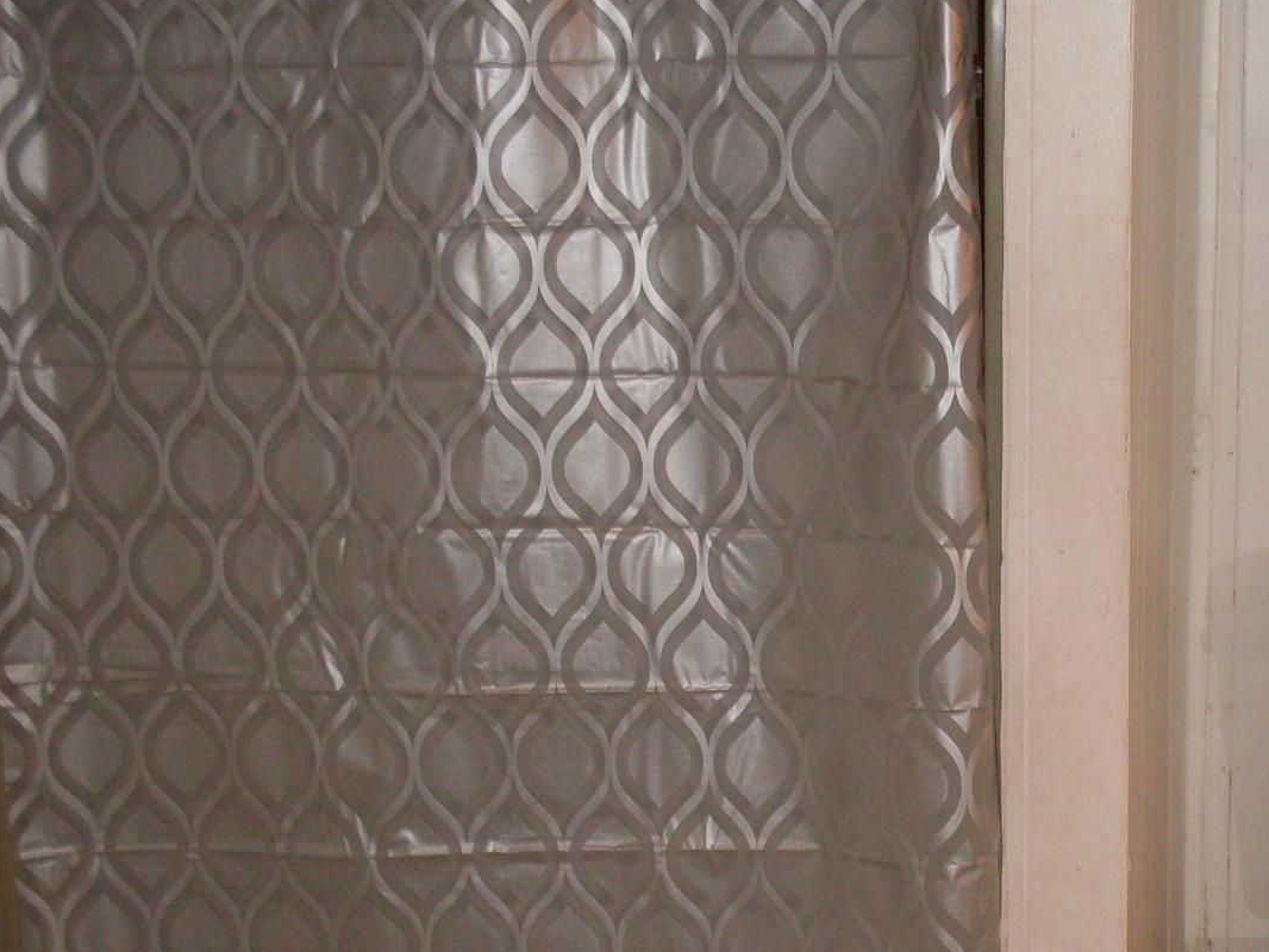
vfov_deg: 20.1
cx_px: 1100
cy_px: 652
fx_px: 2677
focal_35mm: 73
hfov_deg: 26.0
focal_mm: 6.3
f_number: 2.8
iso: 100
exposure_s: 1/45
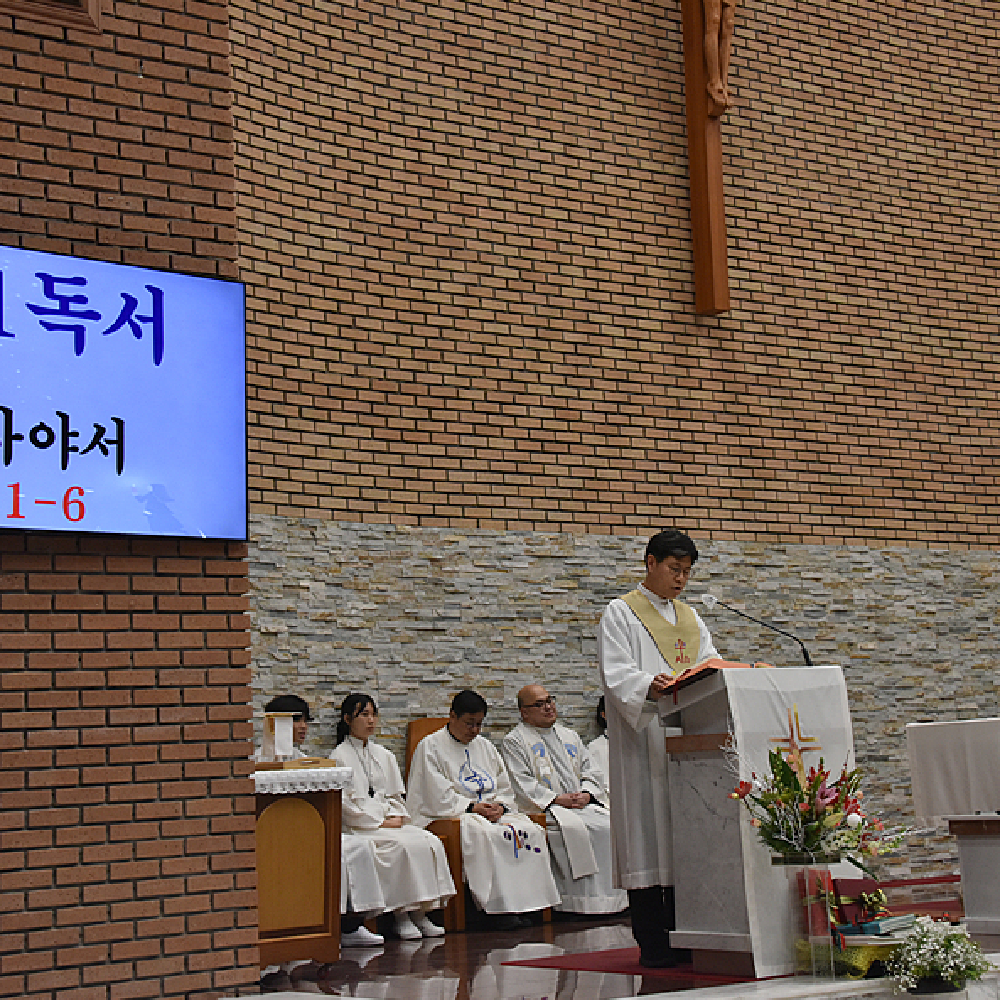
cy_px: 497
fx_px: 1896
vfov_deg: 29.6
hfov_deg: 29.5
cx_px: 528
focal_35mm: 58
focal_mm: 45
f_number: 5
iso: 2200
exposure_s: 1/125
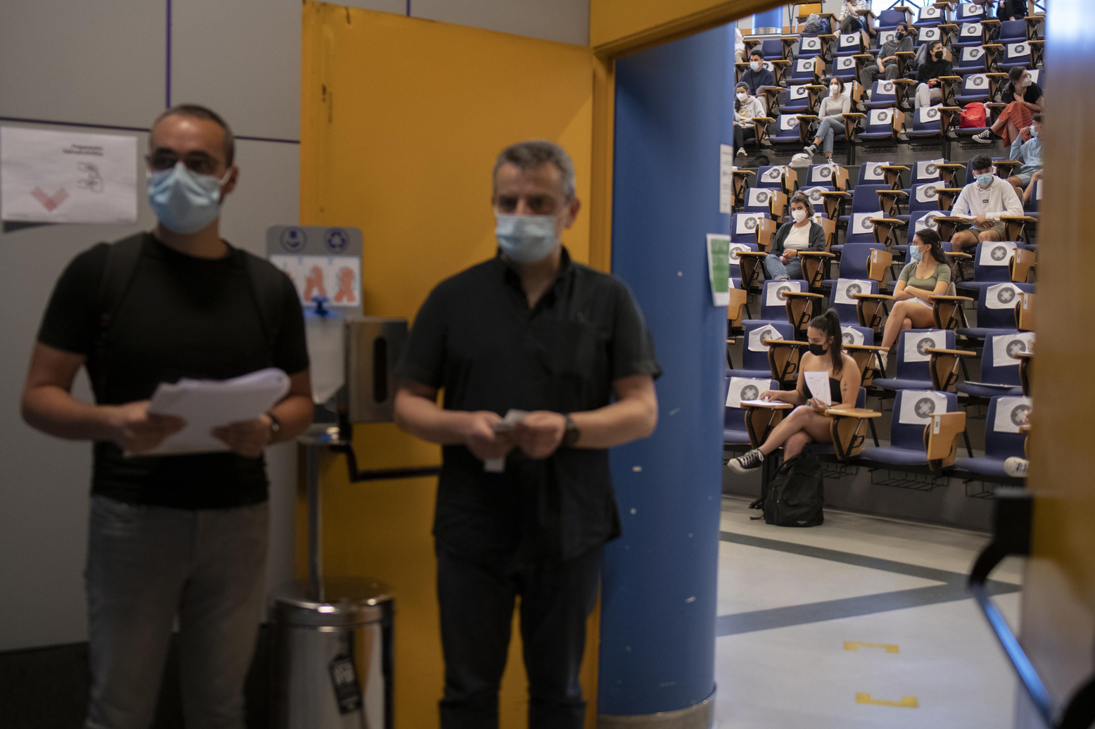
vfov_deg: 36.8
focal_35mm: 36
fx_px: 1094
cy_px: 370
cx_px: 559
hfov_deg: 53.1
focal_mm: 35
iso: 2000
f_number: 2.2
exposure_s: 1/200
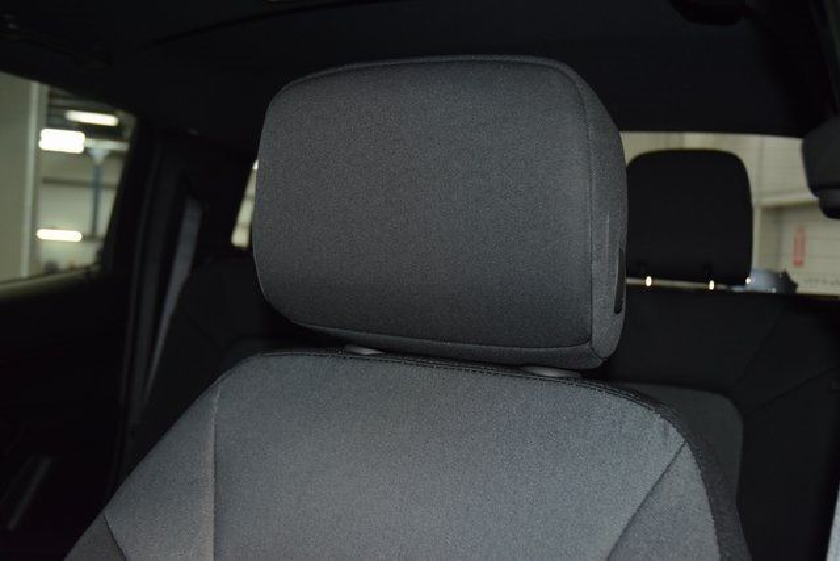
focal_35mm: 38
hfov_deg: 51.3
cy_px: 280
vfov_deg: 35.5
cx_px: 420
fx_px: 875
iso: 1400
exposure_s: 1/50
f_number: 3.8
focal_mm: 25
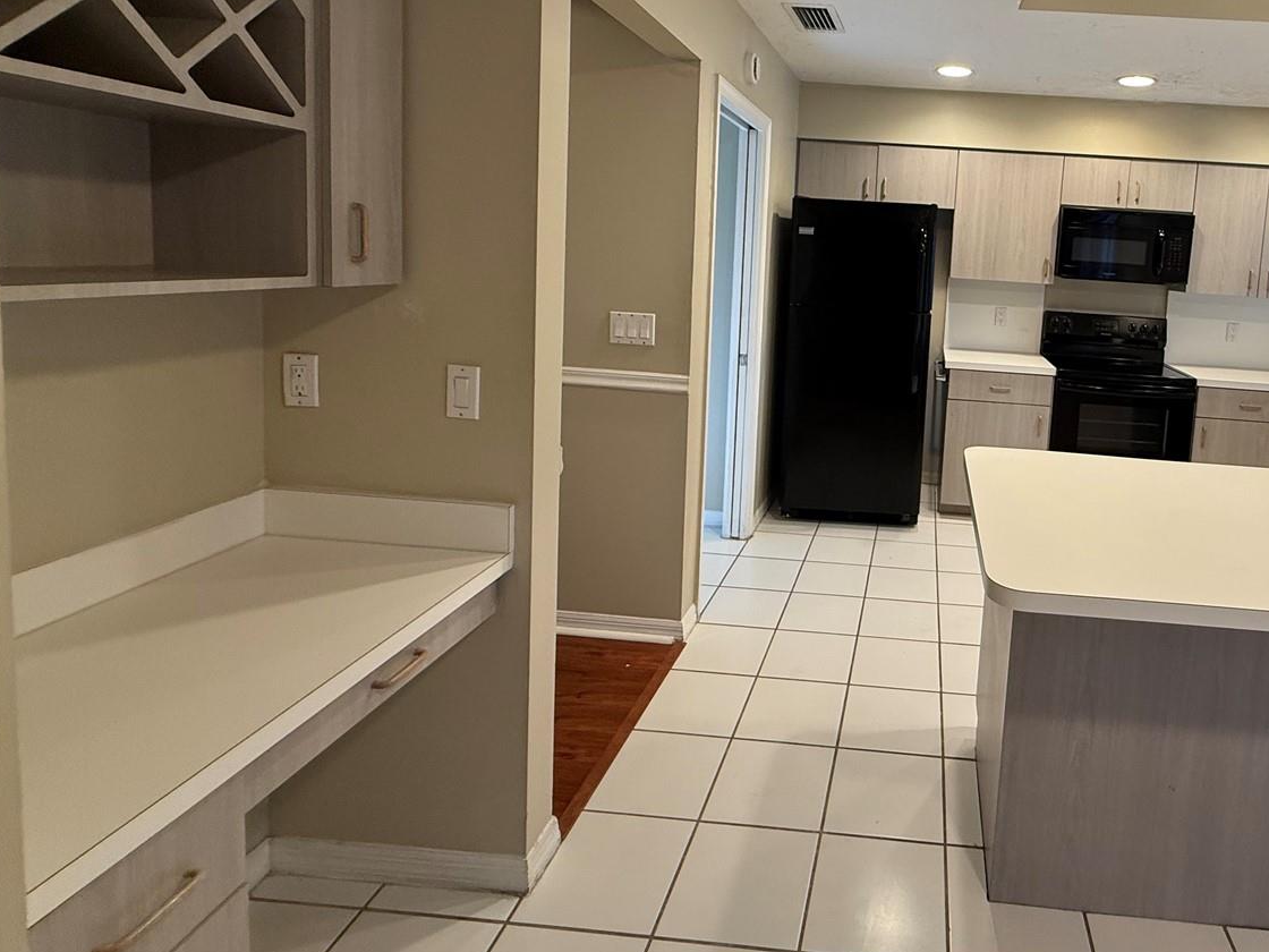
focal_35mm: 20
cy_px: 316
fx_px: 733
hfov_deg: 77.6
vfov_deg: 64.2
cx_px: 898
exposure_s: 1/60
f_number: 2.2
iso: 200
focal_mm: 2.22
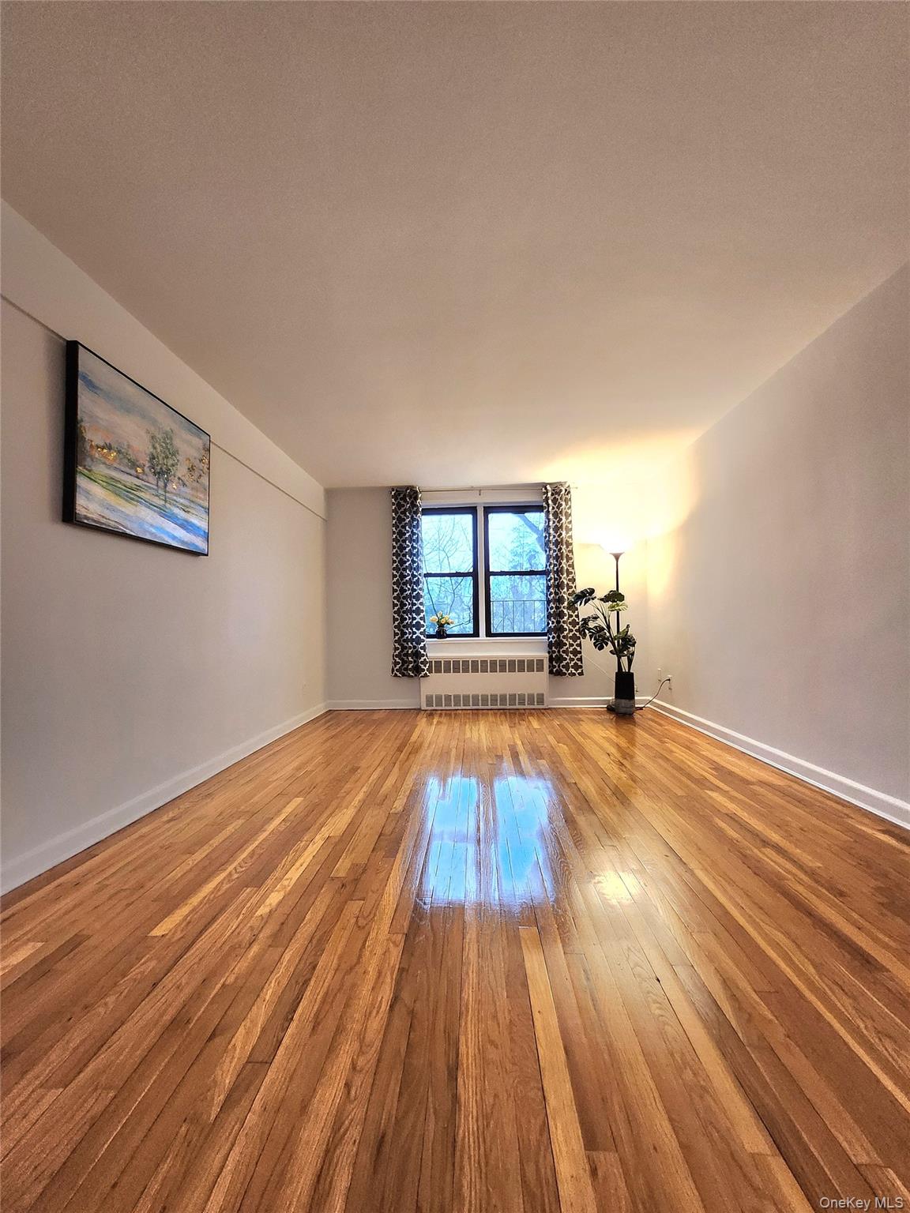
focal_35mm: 13
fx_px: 456
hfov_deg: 89.9
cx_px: 455
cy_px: 606
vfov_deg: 106.2
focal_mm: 1.74
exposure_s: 1/60.2
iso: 400
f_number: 2.2
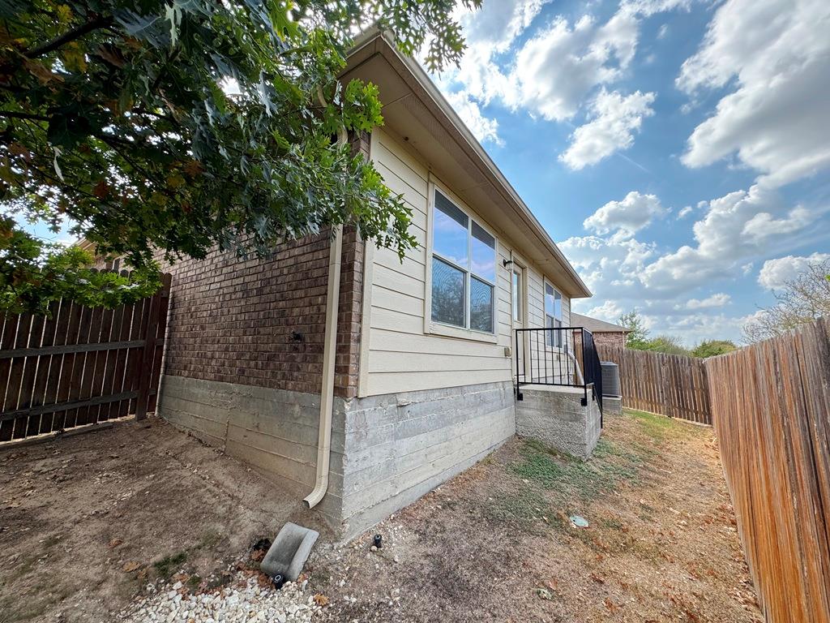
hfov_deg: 102.1
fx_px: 336
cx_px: 415
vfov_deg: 85.7
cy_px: 312
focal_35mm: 14
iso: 40
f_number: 2.2
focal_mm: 2.22
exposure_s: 1/522
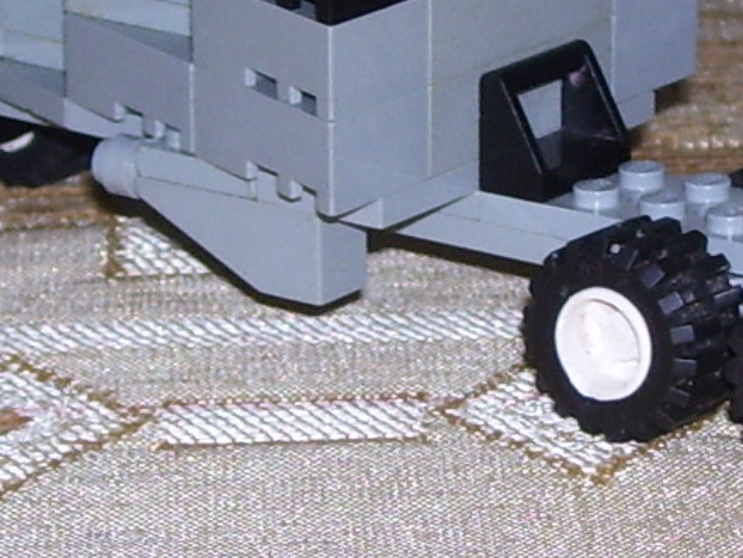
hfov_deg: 8.8
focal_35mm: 224
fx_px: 4809
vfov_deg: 6.6
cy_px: 176
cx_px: 545
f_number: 3
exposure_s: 1/60
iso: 80
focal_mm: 7.6
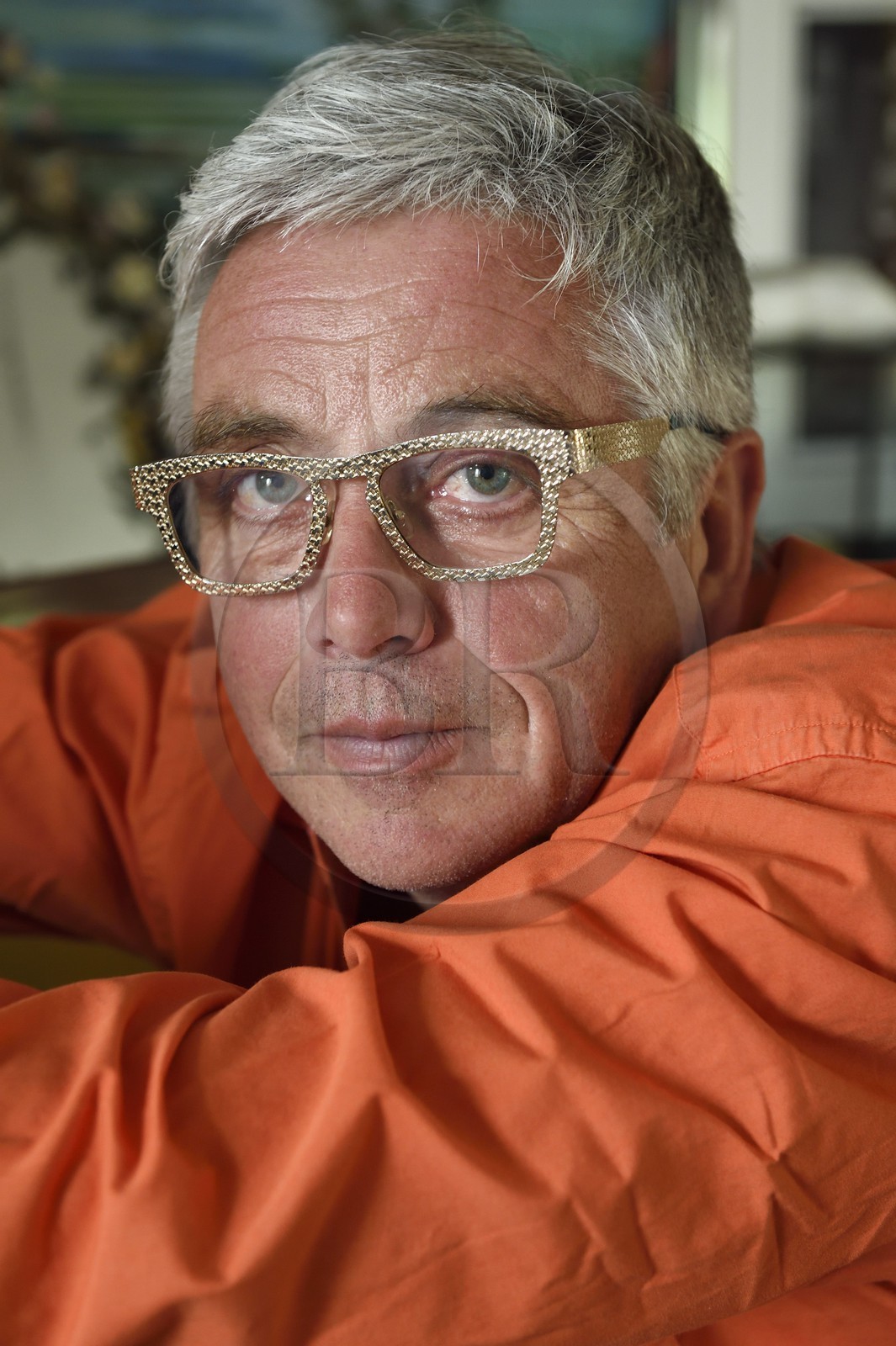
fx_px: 2168
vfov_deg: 34.5
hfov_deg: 23.4
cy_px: 673
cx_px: 448
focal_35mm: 58
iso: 1600
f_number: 4.5
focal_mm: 58
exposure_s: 1/60
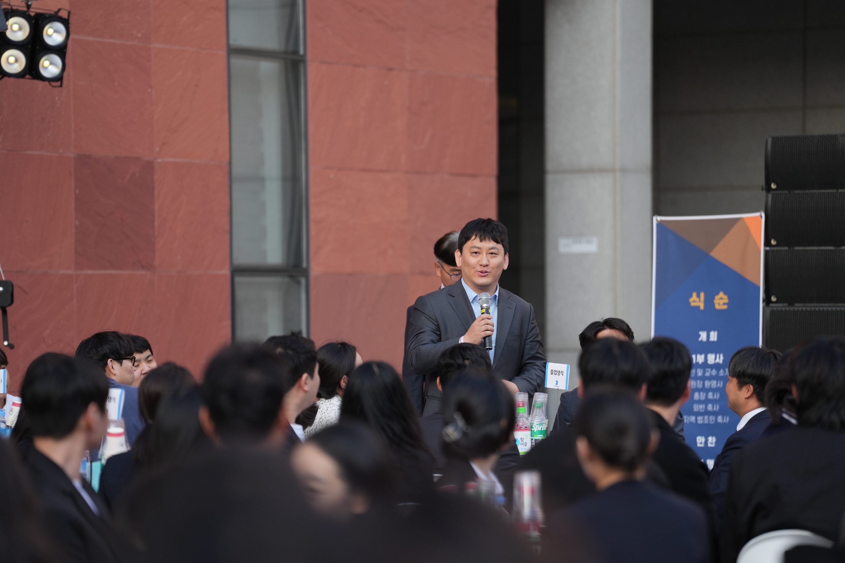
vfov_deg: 6.9
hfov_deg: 10.3
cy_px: 282
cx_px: 422
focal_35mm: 200
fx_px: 4694
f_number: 2.8
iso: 250
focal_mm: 200
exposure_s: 1/640
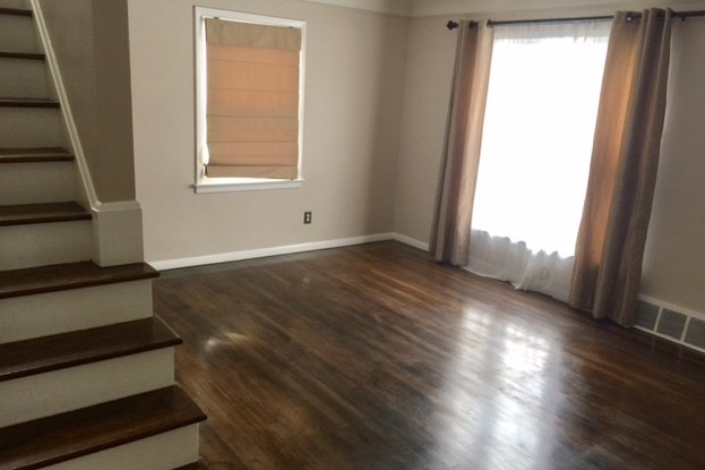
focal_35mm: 31
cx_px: 354
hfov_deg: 60.3
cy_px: 234
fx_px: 607
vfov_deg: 42.3
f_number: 2.2
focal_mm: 4.15
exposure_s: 1/30
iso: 40
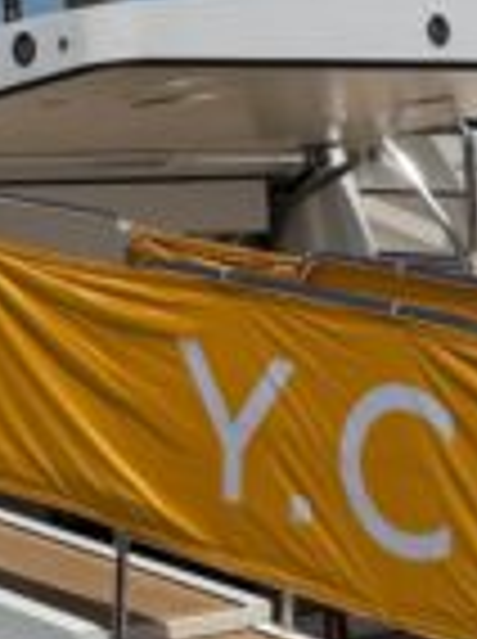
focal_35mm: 130
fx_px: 2396
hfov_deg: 10.8
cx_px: -302
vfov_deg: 14.6
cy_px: -153
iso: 80
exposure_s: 1/10417
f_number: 1.78
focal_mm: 6.76
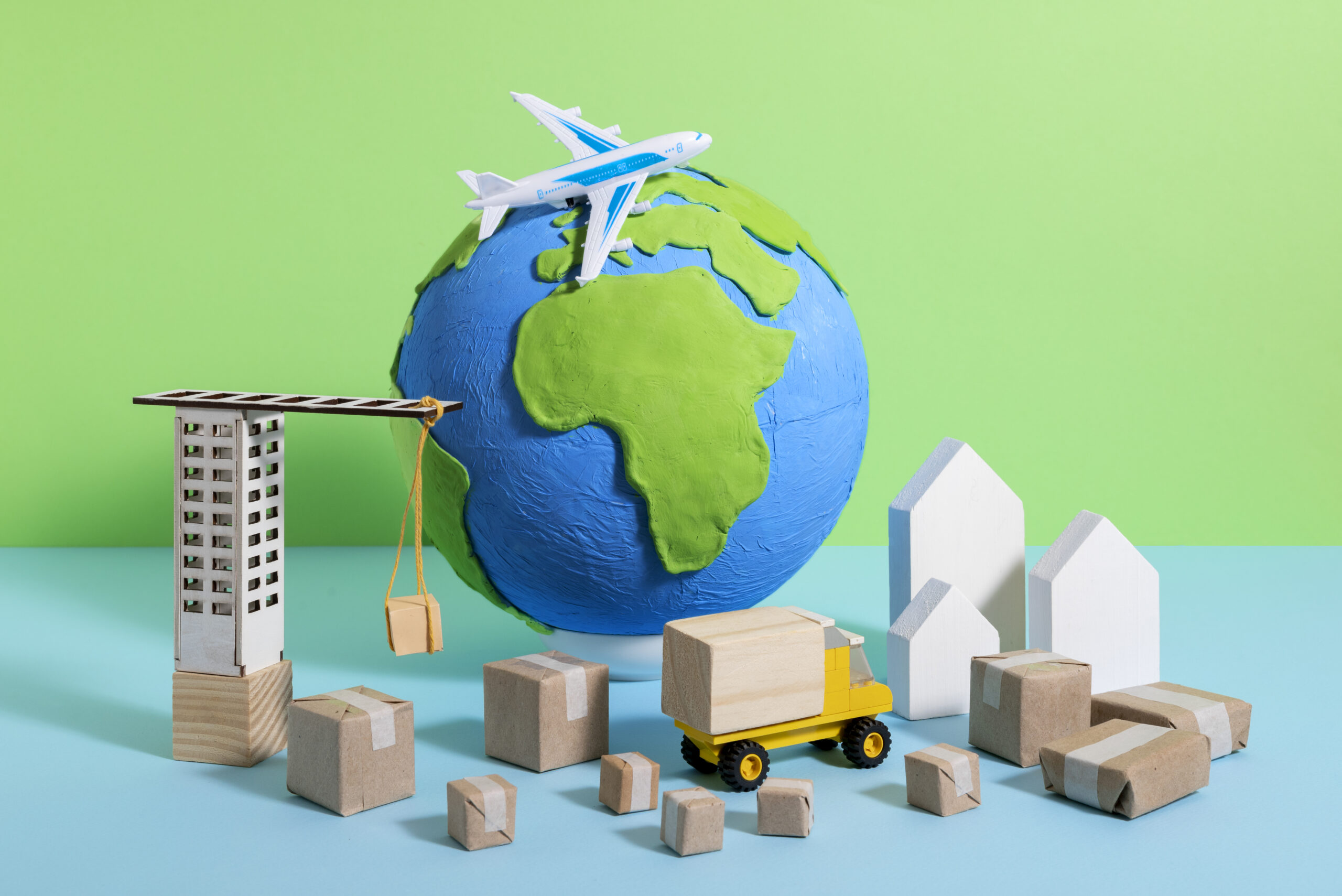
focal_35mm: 50
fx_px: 1865
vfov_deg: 27.0
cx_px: 671
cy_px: 448
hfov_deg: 39.6
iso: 250
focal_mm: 50
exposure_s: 1/125
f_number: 13
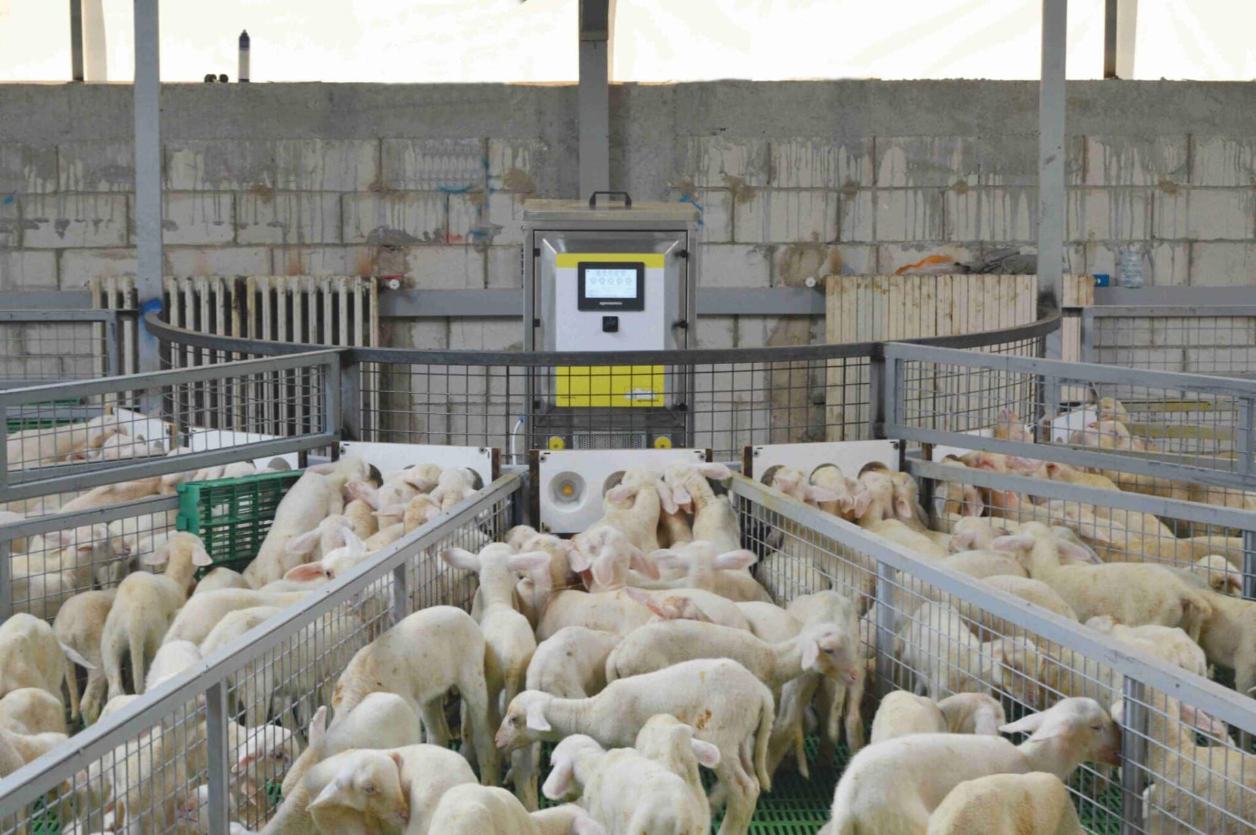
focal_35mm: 72
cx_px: 628
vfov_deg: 18.9
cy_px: 418
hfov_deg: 28.1
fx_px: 2510
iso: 400
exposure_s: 1/60
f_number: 5.3
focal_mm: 48
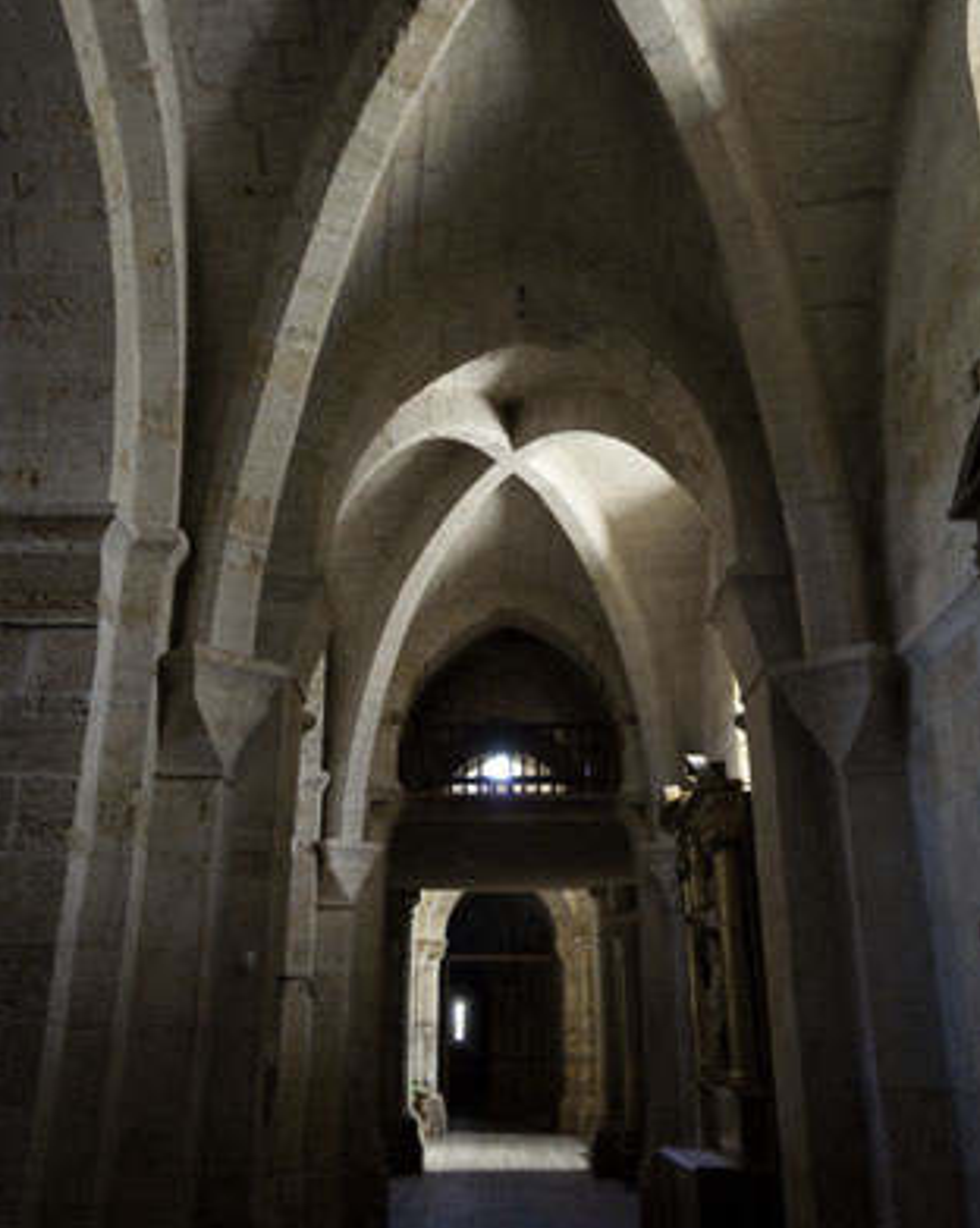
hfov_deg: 41.1
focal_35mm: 36
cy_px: 481
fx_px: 1307
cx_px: 468
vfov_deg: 49.9
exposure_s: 1/10
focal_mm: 20
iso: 3200
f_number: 5.6
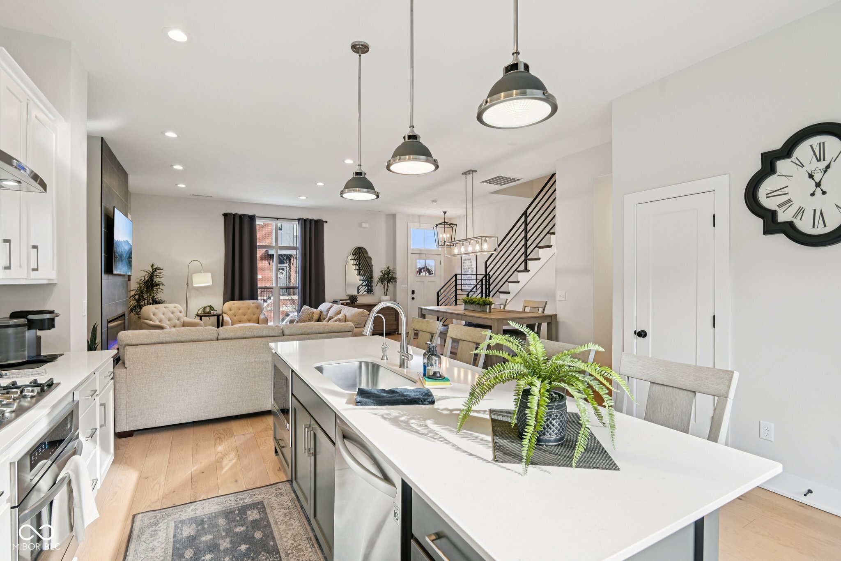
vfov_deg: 73.7
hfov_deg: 96.7
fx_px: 374
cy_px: 280
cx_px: 420
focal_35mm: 16
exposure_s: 1/40
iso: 100
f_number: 8
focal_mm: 16
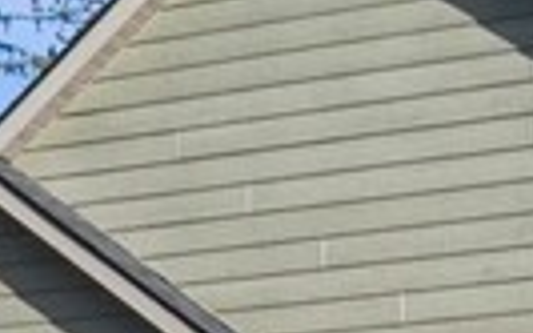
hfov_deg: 11.3
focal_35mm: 186
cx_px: 196
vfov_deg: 6.7
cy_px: 786
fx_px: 2701
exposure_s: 1/500
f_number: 6.3
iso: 100
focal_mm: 18
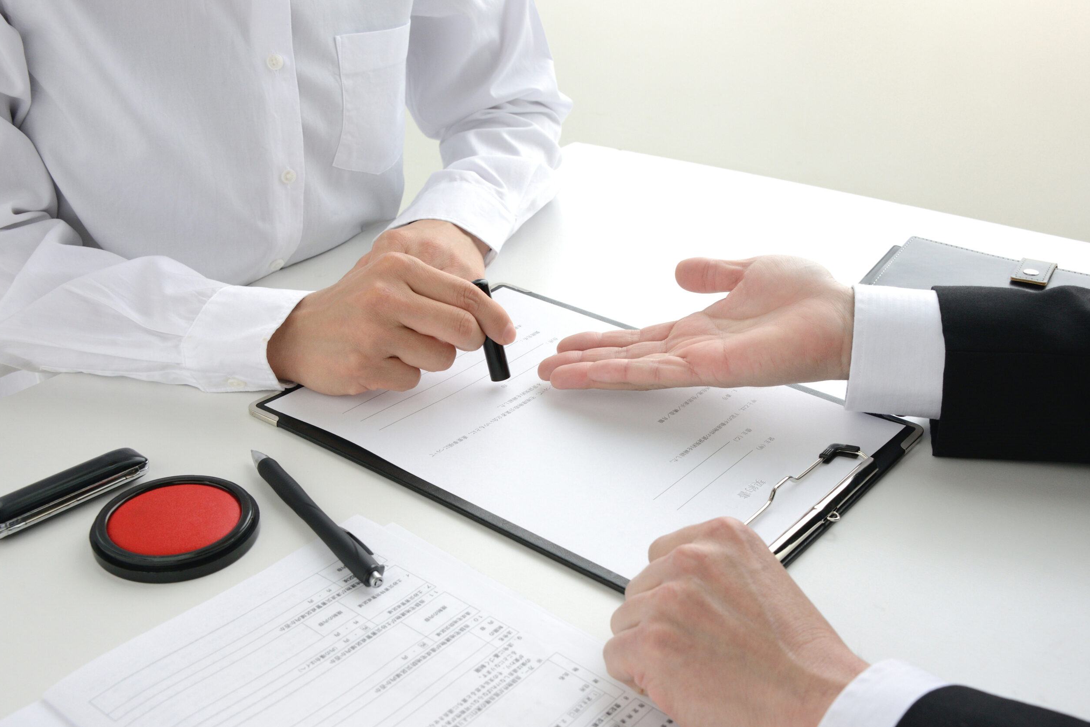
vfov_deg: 32.6
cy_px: 372
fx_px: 1241
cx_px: 533
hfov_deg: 47.4
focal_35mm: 41
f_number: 10
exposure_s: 1/160
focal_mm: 40
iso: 640
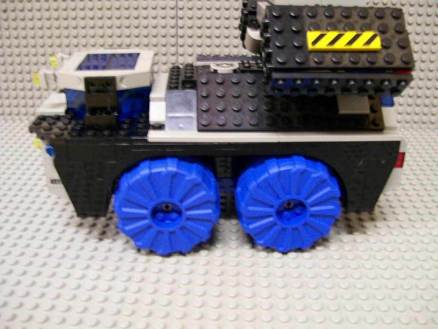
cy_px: 164
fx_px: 456
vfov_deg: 39.7
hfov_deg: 51.4
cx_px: 219
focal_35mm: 36
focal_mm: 6
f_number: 2.7
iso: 160
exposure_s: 1/8.8
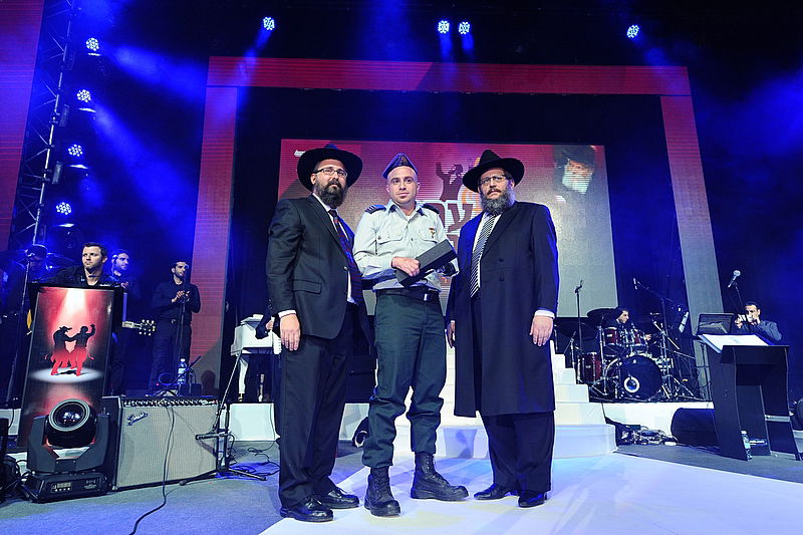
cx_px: 402
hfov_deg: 73.8
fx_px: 535
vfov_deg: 53.1
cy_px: 268
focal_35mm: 24
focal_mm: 24
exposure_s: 1/400
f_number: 5
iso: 1600
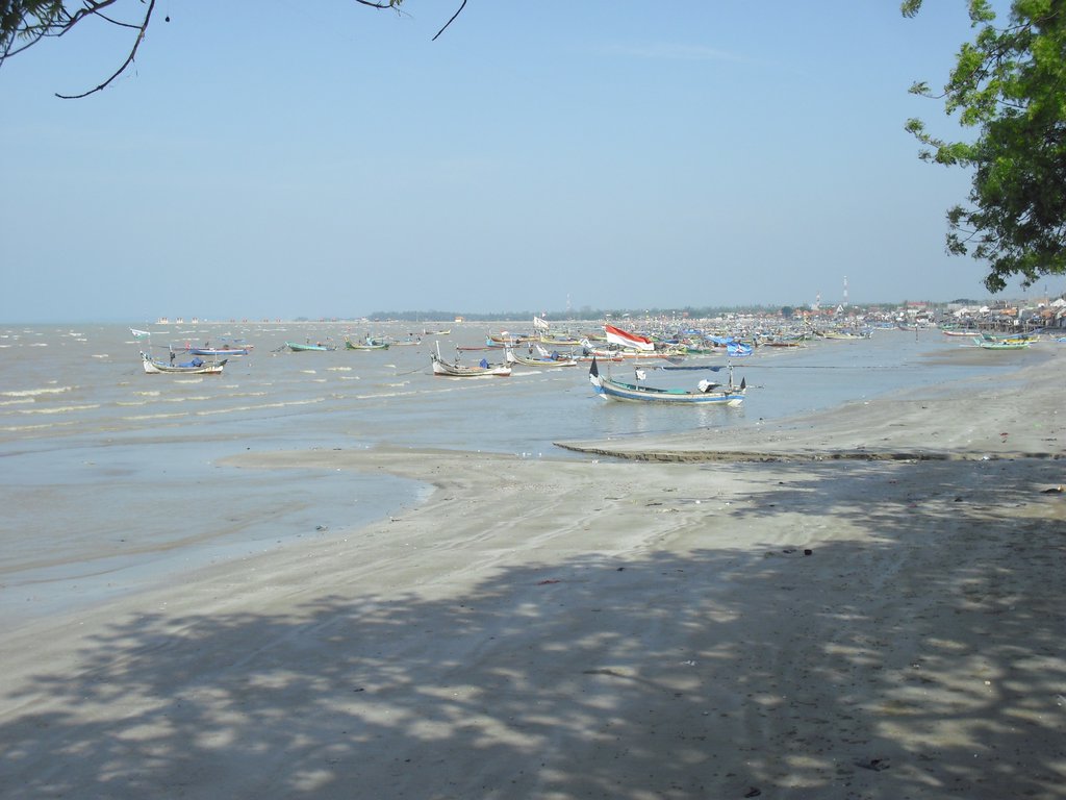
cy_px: 400
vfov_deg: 26.6
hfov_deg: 34.9
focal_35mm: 55
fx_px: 1694
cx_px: 533
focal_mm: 9
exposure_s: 1/200
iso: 100
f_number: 9.7
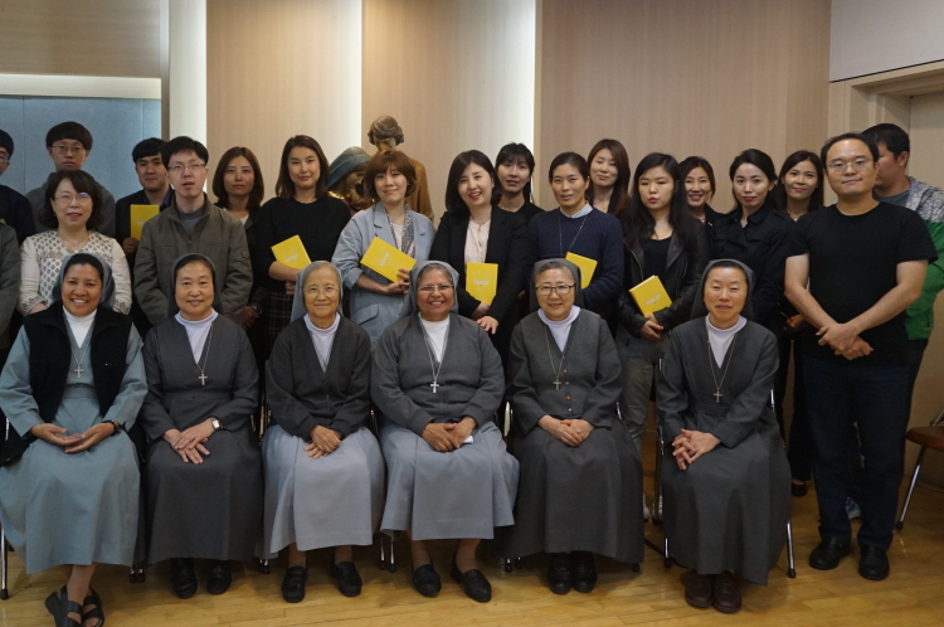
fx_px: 838
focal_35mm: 32
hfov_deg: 58.1
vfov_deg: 40.9
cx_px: 361
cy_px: 261
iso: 1250
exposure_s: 1/160
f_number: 4
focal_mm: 16
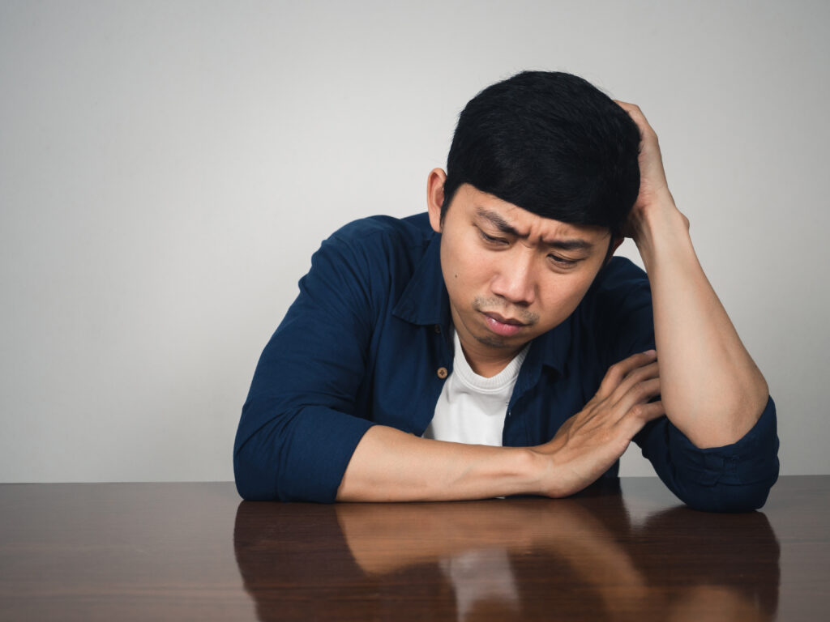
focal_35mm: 50
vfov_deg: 29.1
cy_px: 311
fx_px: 1199
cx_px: 415
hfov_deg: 38.2
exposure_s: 1/80
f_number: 2.8
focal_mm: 25
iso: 400
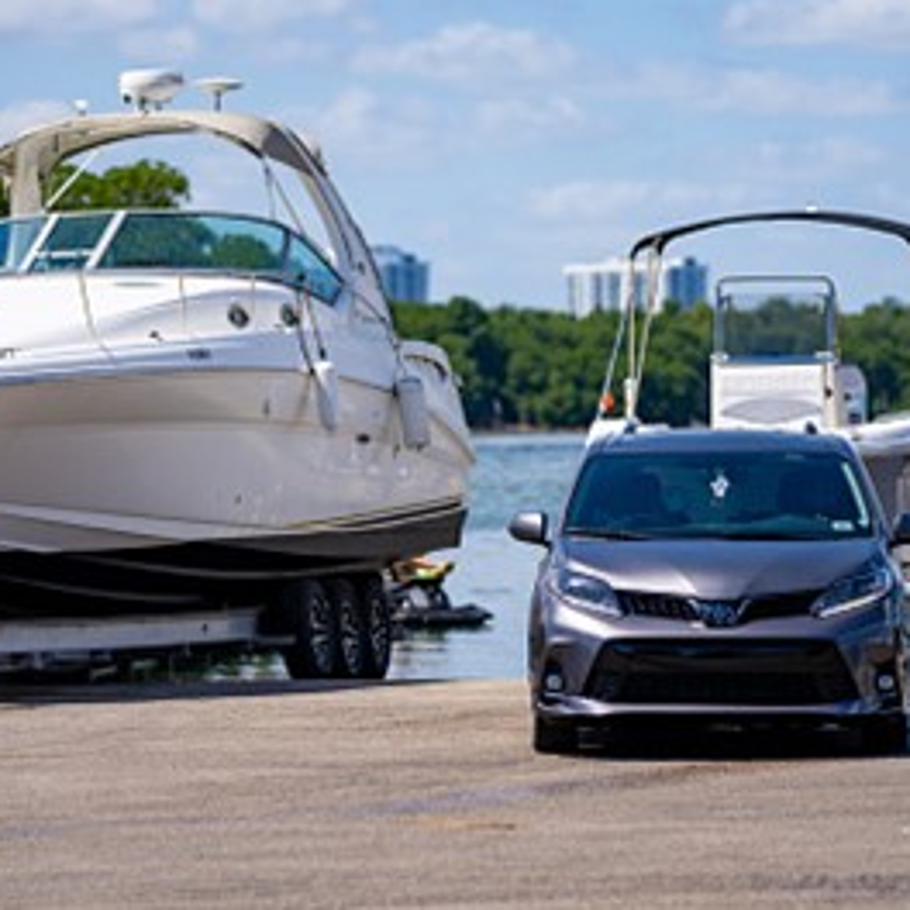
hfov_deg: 8.4
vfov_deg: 8.4
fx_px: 6216
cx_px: 483
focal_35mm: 209
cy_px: 343
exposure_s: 1/2000
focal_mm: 130
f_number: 2.8
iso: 100
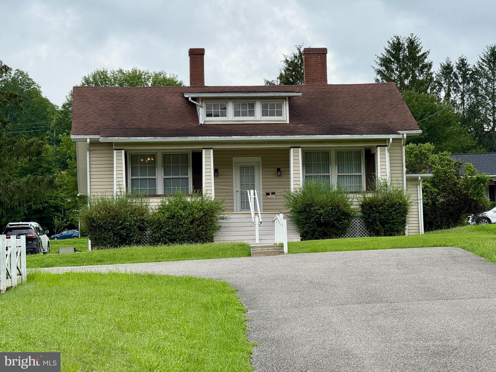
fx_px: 1719
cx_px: 248
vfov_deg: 12.3
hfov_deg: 16.4
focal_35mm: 120
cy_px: 186
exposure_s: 1/421
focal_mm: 15.66
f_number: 2.8
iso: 50
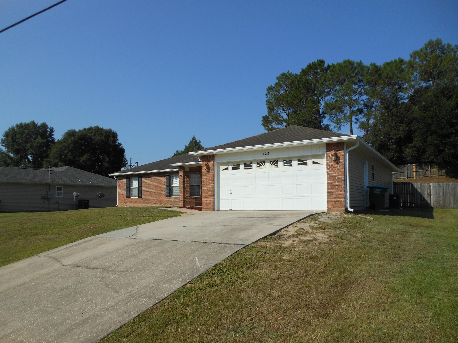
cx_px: 229
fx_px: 331
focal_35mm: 25
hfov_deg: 69.4
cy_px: 172
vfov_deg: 54.9
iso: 80
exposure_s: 1/1500
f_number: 3.2
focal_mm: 4.5
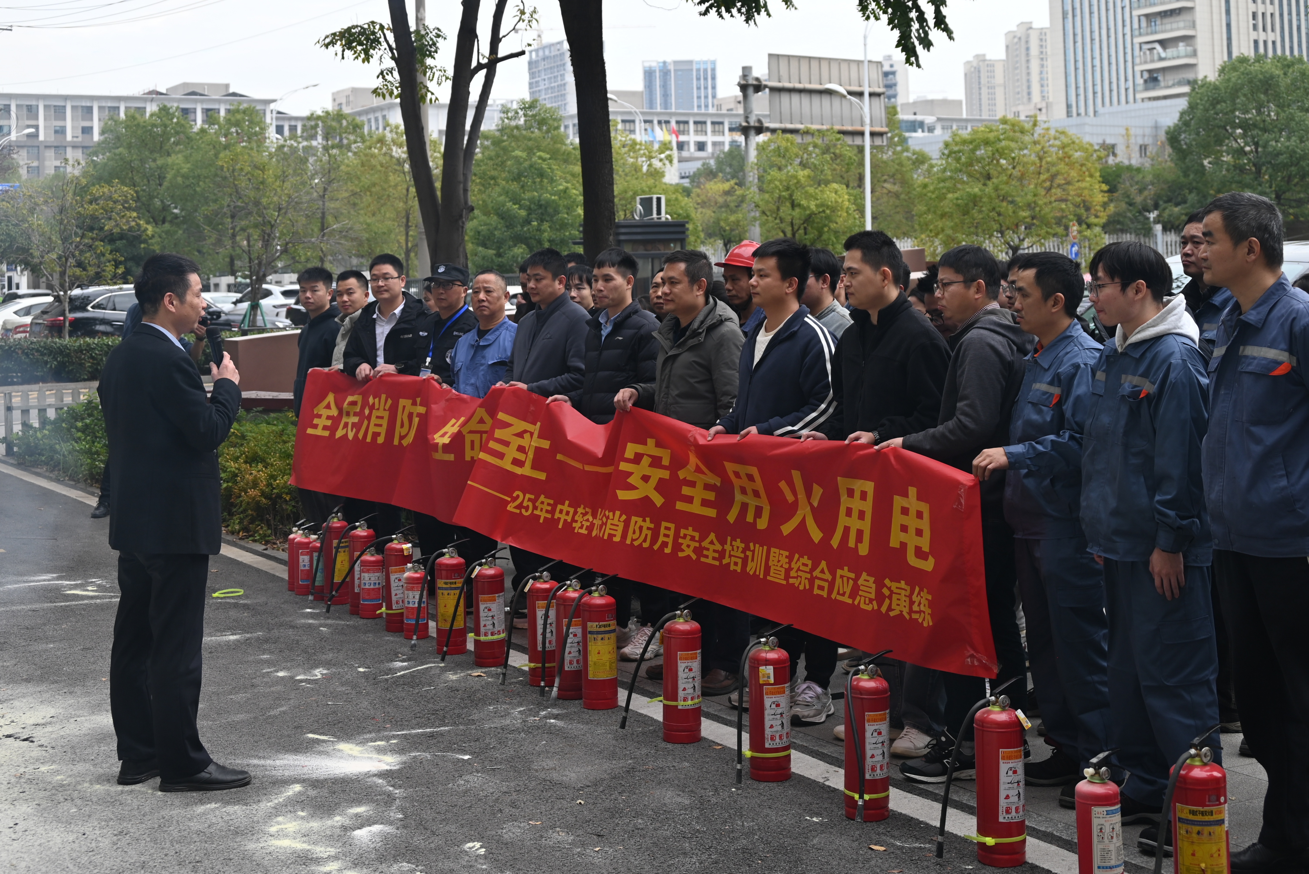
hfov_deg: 42.7
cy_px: 437
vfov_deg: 29.3
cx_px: 654
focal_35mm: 46
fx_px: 1673
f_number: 5.3
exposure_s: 1/250
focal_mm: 46
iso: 220
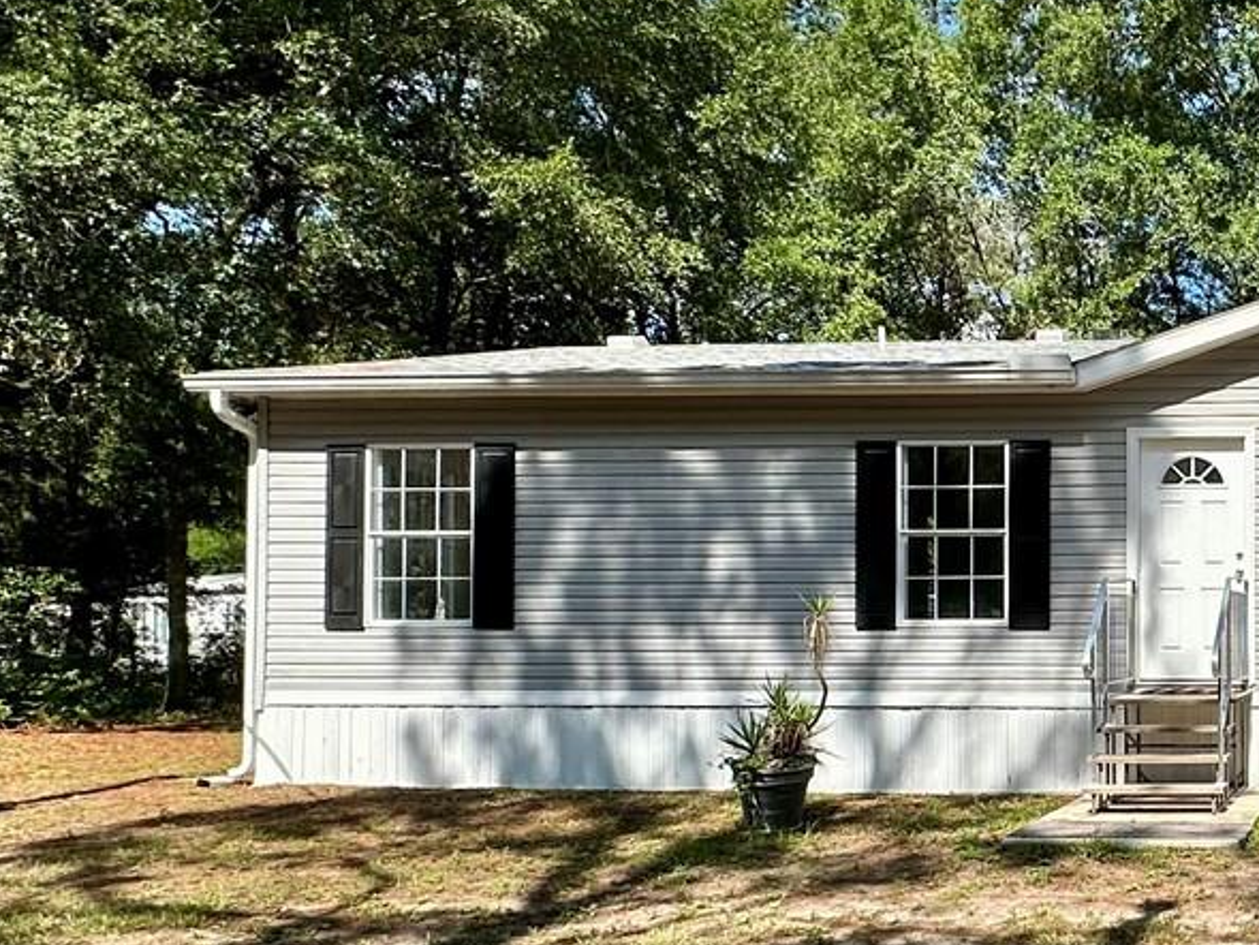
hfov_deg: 39.9
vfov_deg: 37.5
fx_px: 1382
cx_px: 1383
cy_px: 601
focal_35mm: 38
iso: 40
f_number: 2.2
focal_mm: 2.22
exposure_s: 1/1595
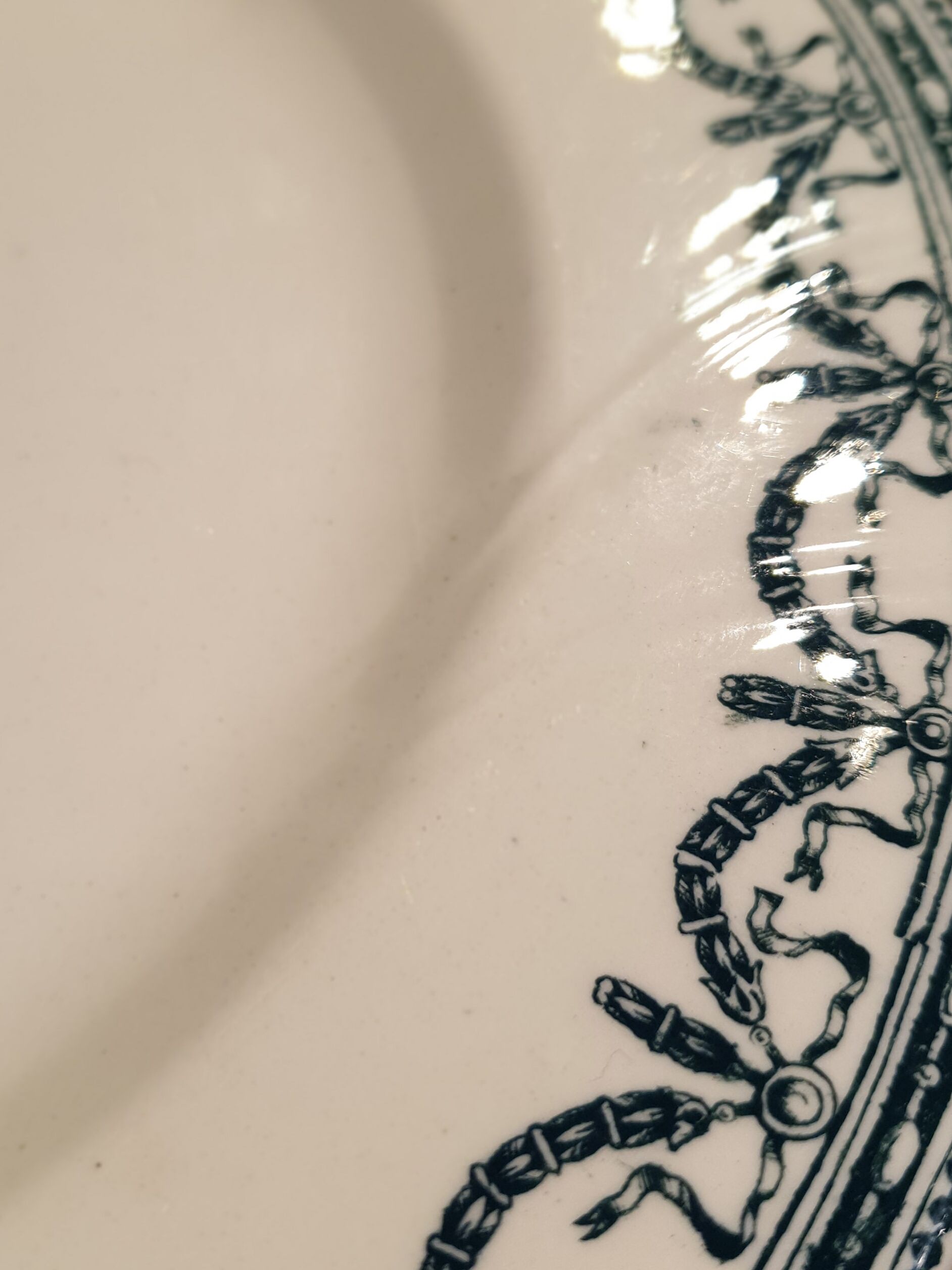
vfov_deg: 67.3
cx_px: 476
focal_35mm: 26
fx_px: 953
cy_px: 635
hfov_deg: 53.1
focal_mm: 4.3
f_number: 1.5
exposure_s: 1/149
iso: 50
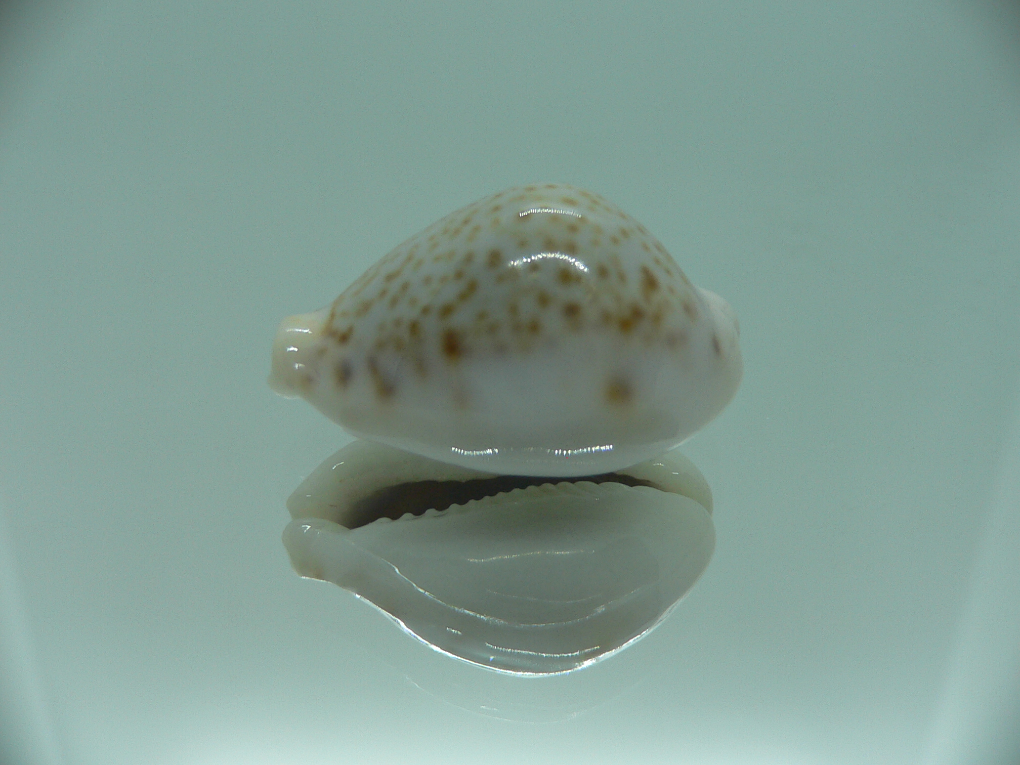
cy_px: 382
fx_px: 1031
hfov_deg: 52.6
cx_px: 510
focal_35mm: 35
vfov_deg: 40.7
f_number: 2.8
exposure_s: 1/80
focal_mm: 4.6
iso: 80
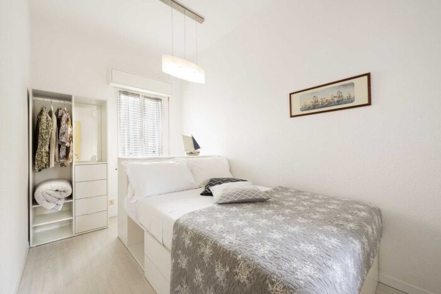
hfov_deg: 100.4
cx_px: 220
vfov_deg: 77.3
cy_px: 147
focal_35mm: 15
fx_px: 184
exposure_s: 1/1.25
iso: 200
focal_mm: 15
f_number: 18
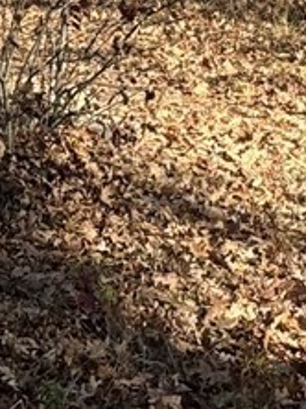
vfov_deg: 18.8
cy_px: -125
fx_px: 1145
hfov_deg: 14.9
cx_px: -22
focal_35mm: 97
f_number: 2.2
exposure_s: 1/821
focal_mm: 2.22
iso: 50
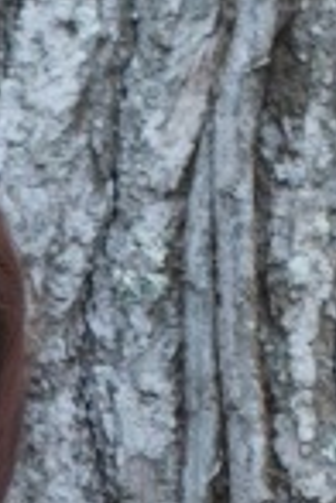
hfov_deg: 3.0
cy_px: 1242
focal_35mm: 458
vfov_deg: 4.4
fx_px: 6411
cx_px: -312
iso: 100
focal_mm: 50
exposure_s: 1/125
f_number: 1.8
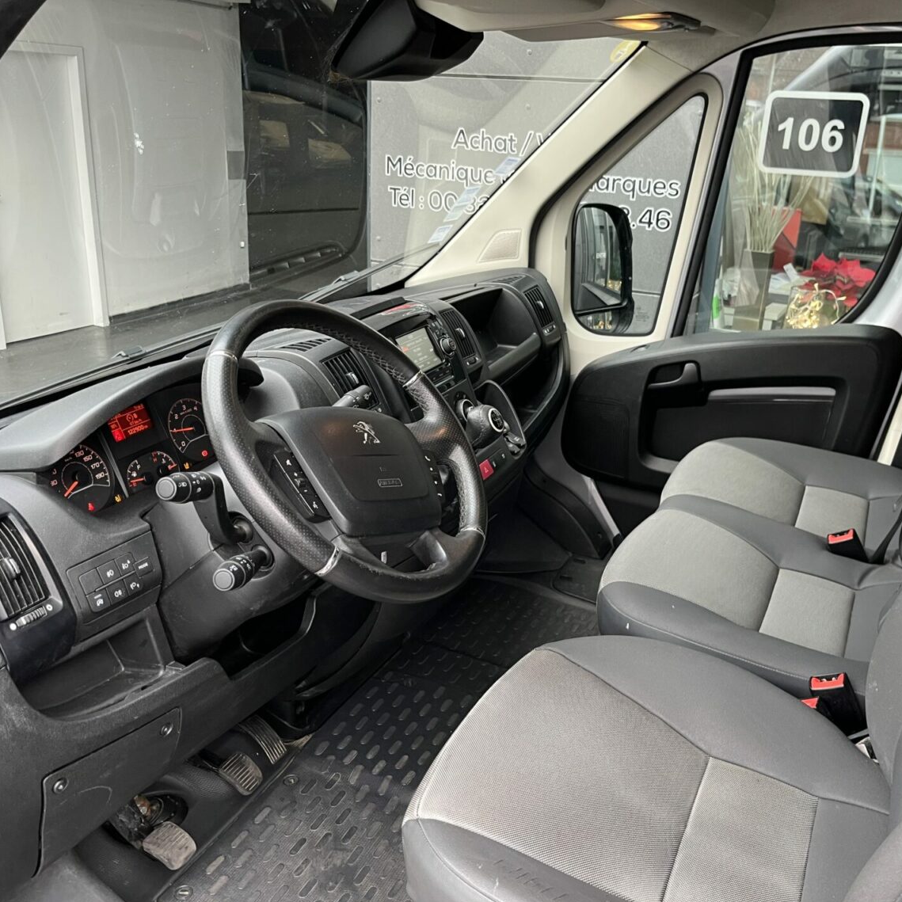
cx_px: 493
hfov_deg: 52.5
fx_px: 914
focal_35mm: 31
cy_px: 455
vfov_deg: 52.5
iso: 125
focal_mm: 5.1
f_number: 1.6
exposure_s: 1/73
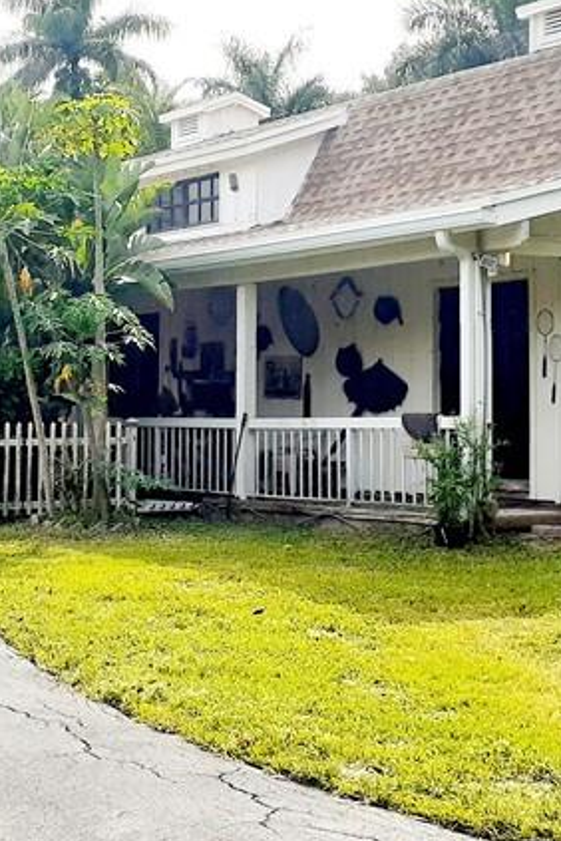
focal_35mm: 68
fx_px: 1589
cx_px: 107
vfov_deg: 29.6
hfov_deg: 19.8
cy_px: 332
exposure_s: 1/2053
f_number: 1.9
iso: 40
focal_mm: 3.6
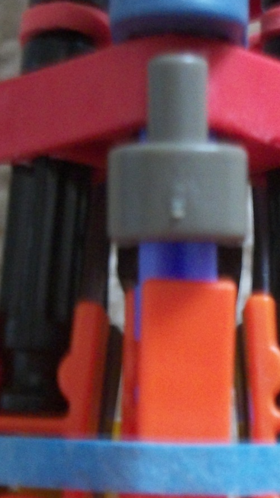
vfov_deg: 18.9
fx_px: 1491
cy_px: 281
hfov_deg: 10.7
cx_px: 217
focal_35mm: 113
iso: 161
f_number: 2.9
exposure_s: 1/8
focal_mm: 5.7
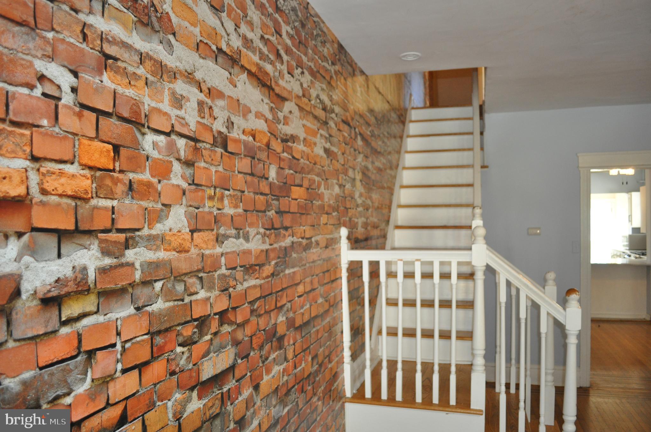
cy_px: 216
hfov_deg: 67.4
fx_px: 488
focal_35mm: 27
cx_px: 326
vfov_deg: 47.8
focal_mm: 18
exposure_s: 1/60
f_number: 3.5
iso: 800
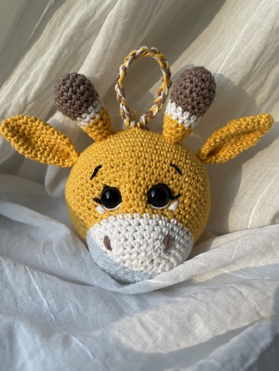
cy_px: 178
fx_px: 301
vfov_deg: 63.4
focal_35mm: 28
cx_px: 135
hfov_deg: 49.8
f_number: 1.6
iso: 32
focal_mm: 5.1
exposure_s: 1/486
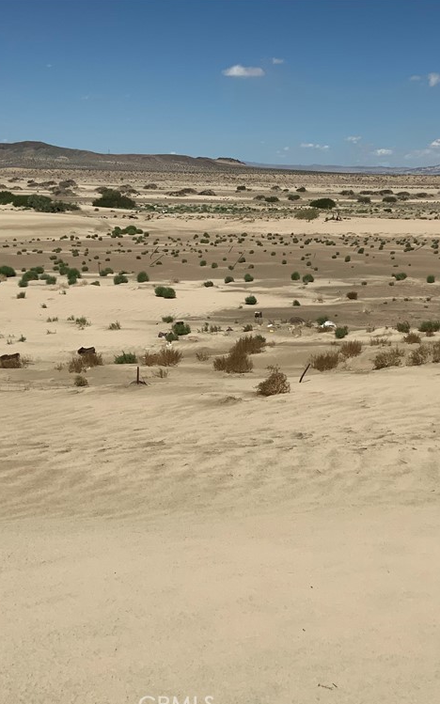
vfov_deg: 47.2
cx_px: 321
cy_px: 357
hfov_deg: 30.1
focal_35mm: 42
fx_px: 806
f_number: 1.8
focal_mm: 3
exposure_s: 1/5814
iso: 20
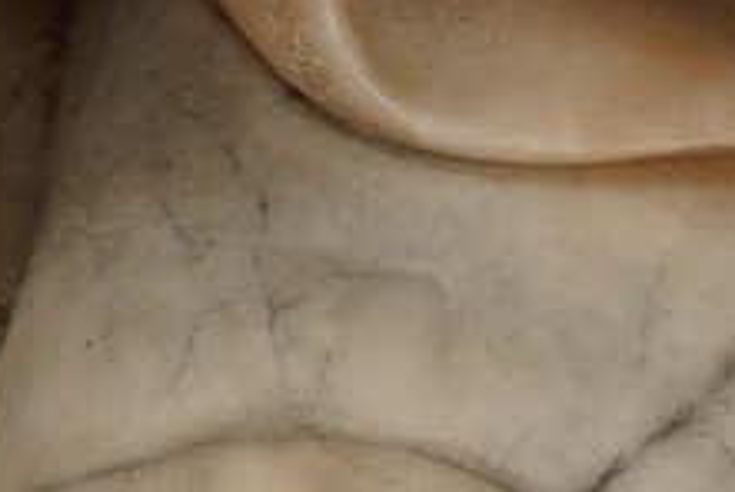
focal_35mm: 183
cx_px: 439
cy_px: 987
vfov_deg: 7.2
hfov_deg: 11.2
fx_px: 3741
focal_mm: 30
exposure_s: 1/160
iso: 1250
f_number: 9
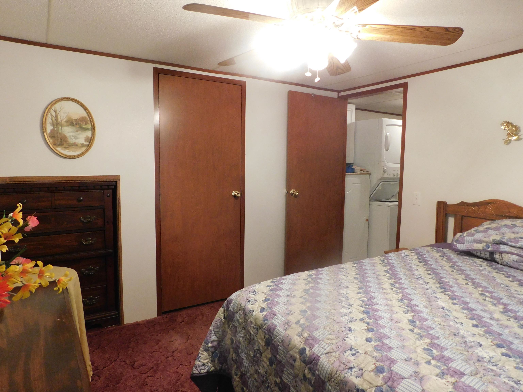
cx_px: 262
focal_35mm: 23
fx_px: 347
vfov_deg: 58.9
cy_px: 196
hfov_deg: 73.9
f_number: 3
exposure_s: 1/25
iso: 400
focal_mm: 4
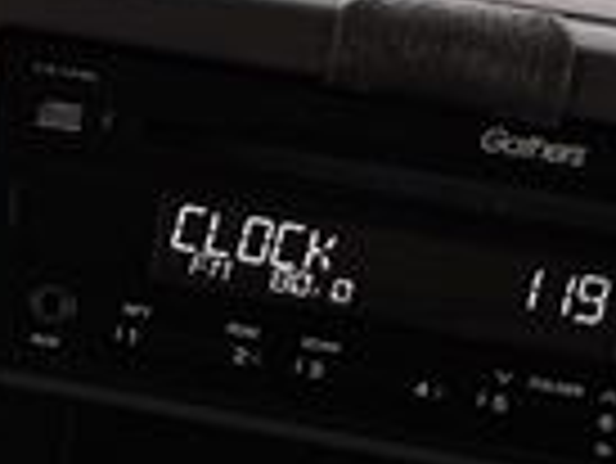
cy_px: -207
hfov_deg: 7.7
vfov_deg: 6.1
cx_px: -782
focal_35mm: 243
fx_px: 4328
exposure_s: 1/74
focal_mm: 5.96
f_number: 1.6
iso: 50
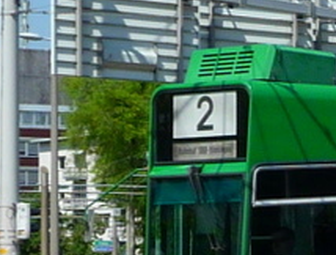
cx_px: 572
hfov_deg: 12.9
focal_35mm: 140
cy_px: 68
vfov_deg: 10.6
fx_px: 1363
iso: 100
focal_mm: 5
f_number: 3.4
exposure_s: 1/1000
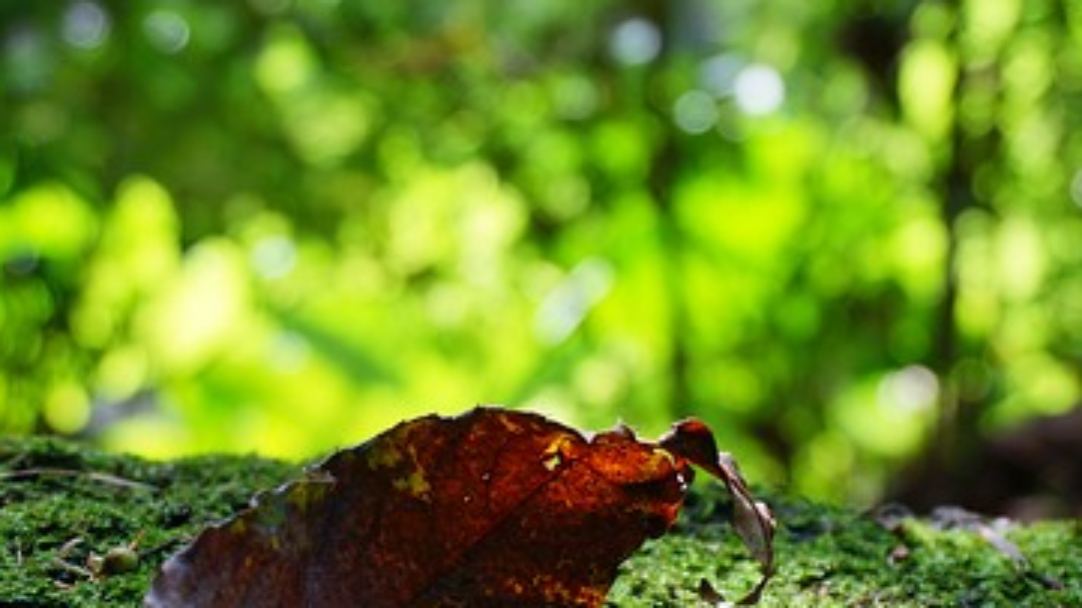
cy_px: 386
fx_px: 2209
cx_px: 650
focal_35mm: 77
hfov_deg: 27.5
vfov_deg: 15.7
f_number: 5
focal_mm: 30
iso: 100
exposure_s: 1/60
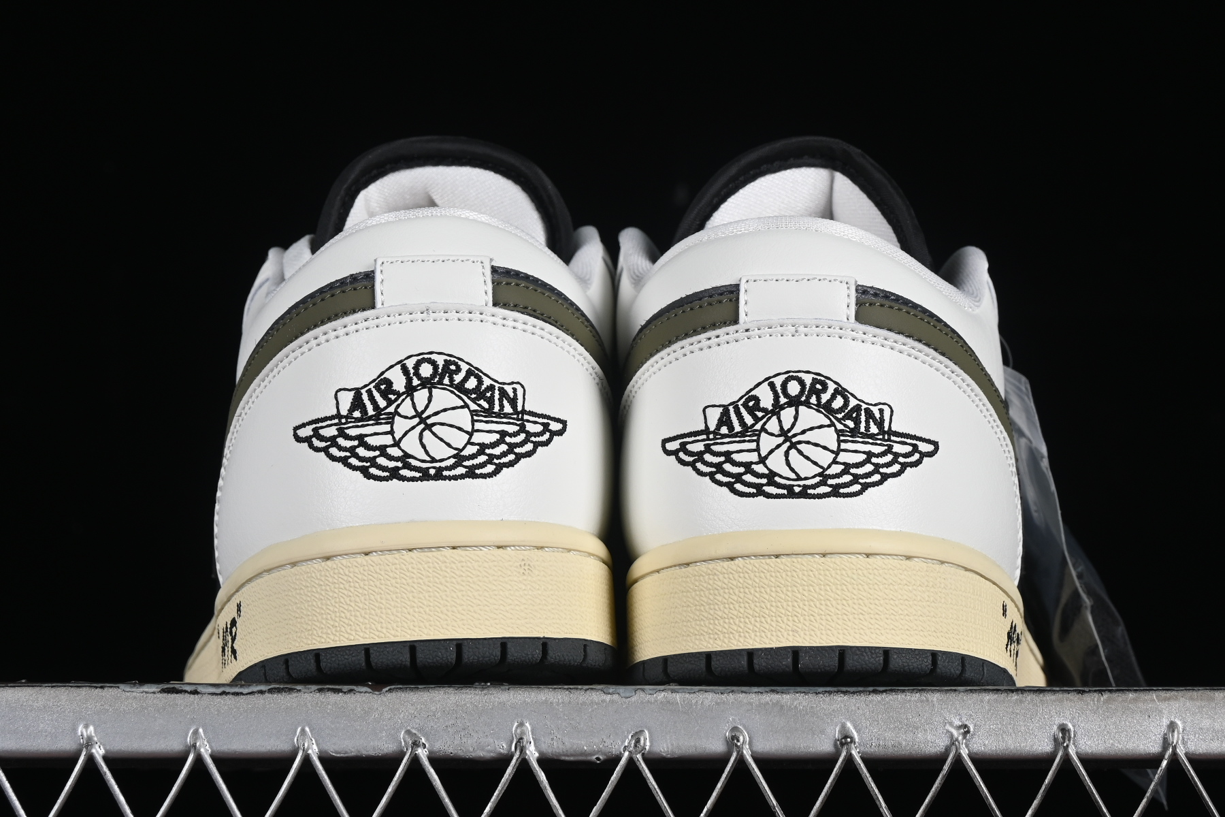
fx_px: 3947
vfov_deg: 11.8
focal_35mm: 116
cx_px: 621
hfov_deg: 17.6
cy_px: 300
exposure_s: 1/80
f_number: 8
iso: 160
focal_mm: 50
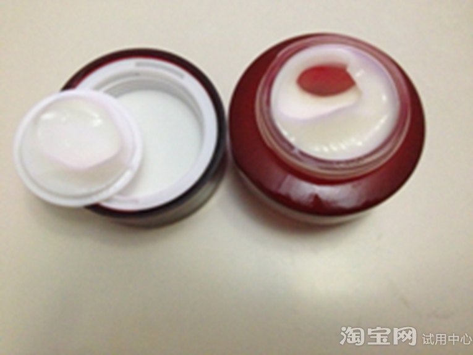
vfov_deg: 40.8
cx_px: 236
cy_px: 178
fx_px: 479
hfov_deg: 52.6
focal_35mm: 35
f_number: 2.4
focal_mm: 4.28
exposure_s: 1/17
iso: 800
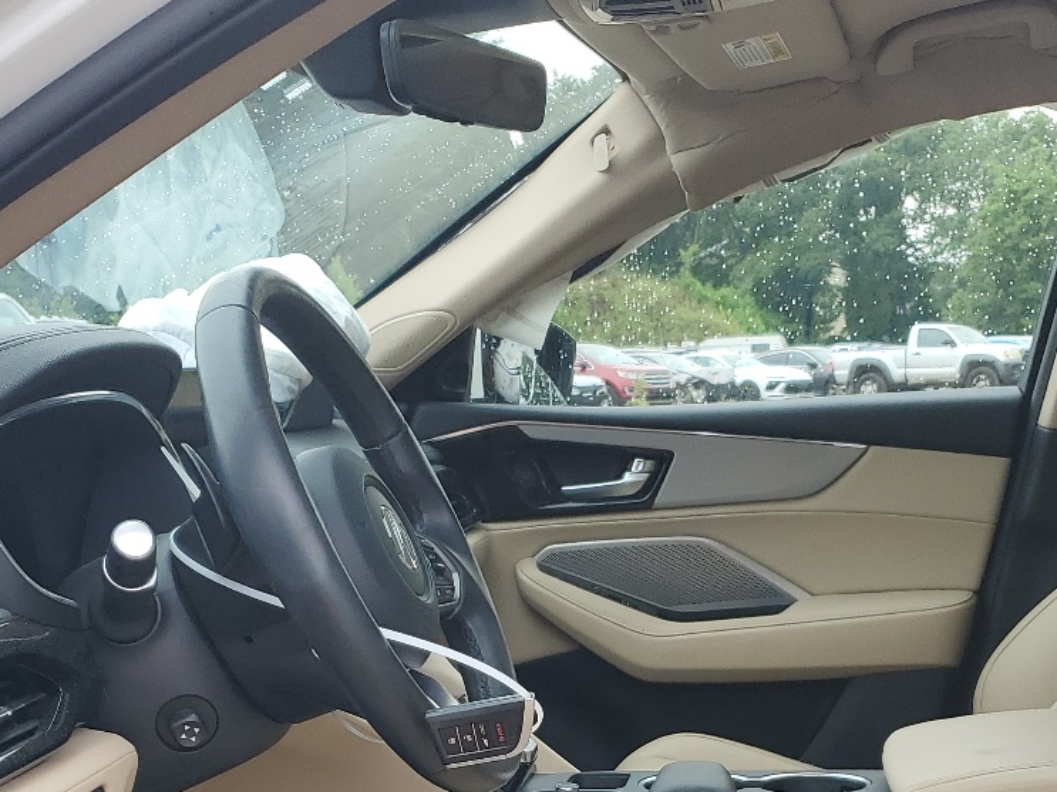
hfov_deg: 34.4
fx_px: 1710
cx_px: 536
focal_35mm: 56
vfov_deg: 24.9
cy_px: 782
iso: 50
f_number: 1.5
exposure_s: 1/278
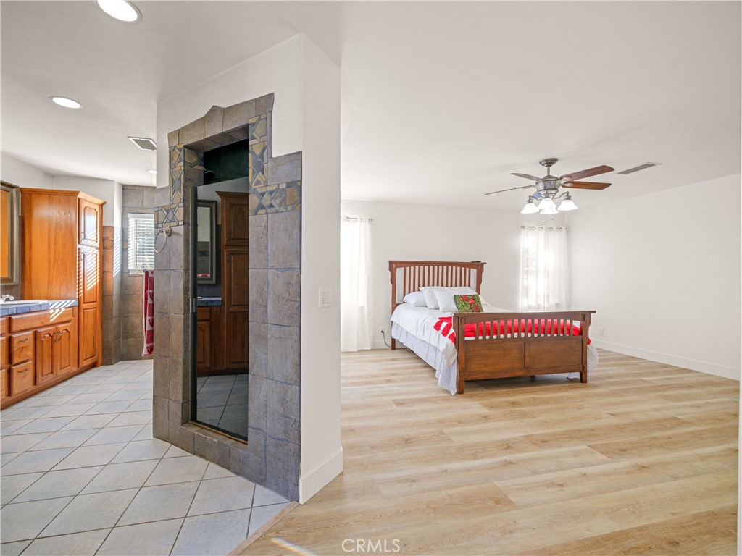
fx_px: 343
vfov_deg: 78.1
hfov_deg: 94.5
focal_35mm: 16
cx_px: 371
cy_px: 278
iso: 1250
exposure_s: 1/13
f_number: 7.1
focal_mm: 20
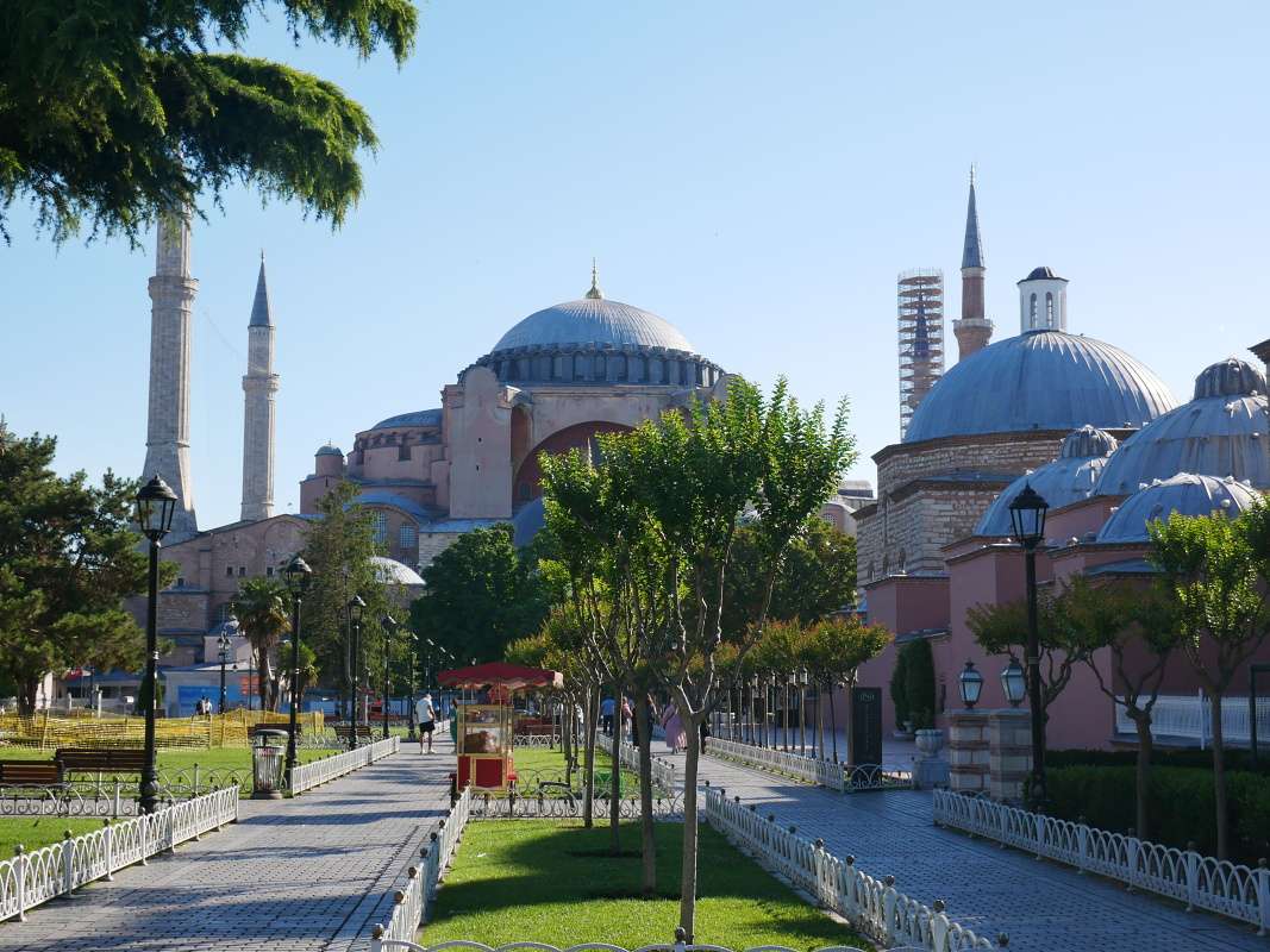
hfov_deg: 41.2
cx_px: 635
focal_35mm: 46
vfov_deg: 31.5
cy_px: 476
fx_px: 1687
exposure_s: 1/320
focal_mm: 23
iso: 200
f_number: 8
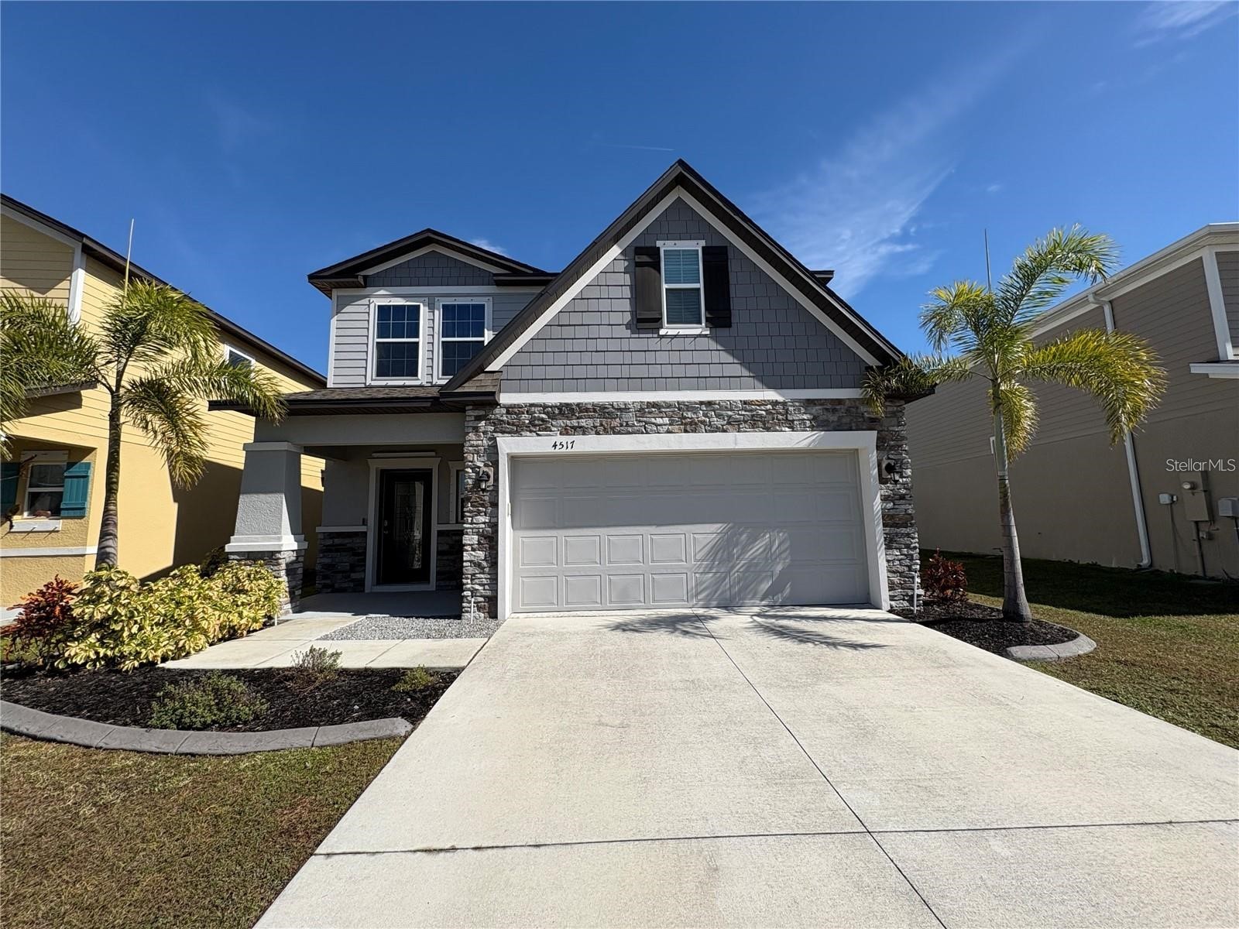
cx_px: 620
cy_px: 464
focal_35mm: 14
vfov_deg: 85.7
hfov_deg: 102.1
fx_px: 501
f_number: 2.2
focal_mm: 2.22
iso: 50
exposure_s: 1/2208
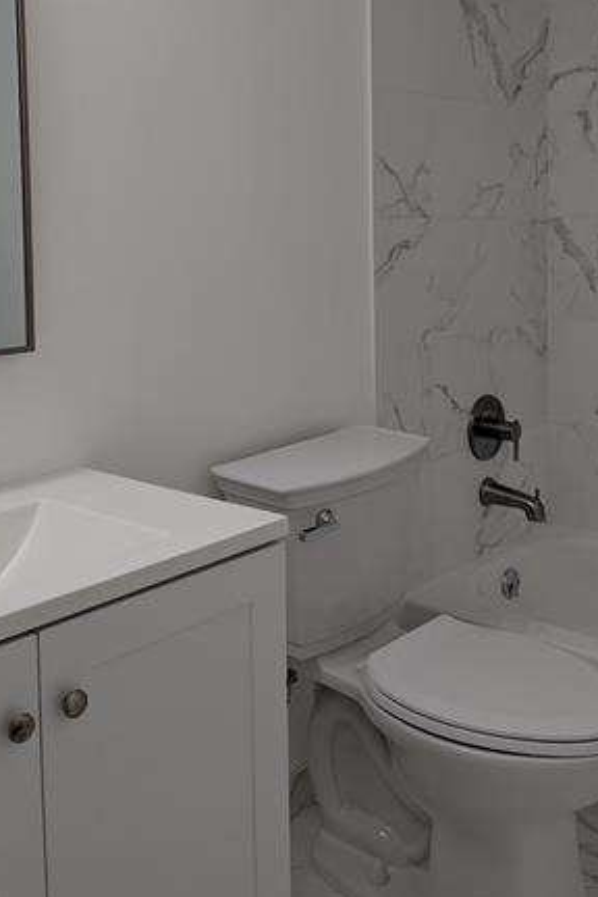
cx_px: 343
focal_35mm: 39
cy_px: 284
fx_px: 972
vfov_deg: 48.5
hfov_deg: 34.1
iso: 42
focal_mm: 4.38
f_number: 1.73
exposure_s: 1/120
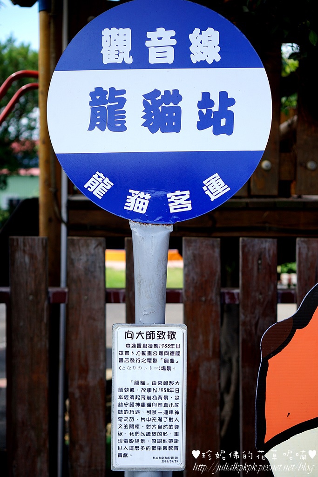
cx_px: 159
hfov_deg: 25.8
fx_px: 695
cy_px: 238
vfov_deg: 37.8
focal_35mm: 52
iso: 100
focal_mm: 35
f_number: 2.8
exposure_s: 1/640
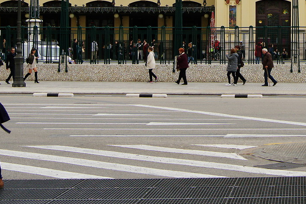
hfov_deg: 18.9
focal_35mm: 106
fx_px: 901
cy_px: -85
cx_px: 277
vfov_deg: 12.4
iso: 200
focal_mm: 21
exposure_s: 1/125
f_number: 6.3
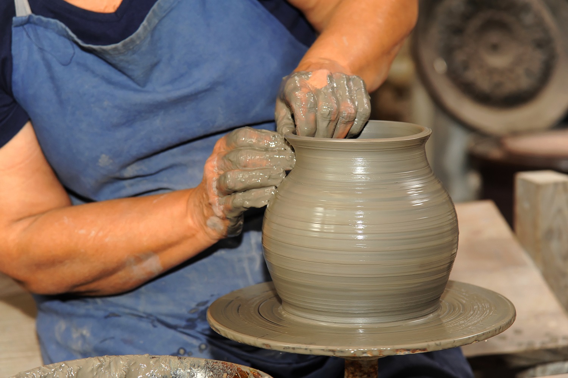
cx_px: 284
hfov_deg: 17.1
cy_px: 189
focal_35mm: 120
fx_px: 1892
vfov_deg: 11.4
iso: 640
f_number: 5.6
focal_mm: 120
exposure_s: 1/60
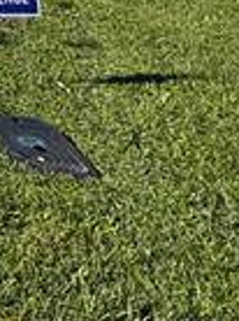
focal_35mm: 78
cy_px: -274
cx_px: -415
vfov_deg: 18.7
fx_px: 720
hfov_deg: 12.3
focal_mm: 2.22
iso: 50
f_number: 2.2
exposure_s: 1/1672
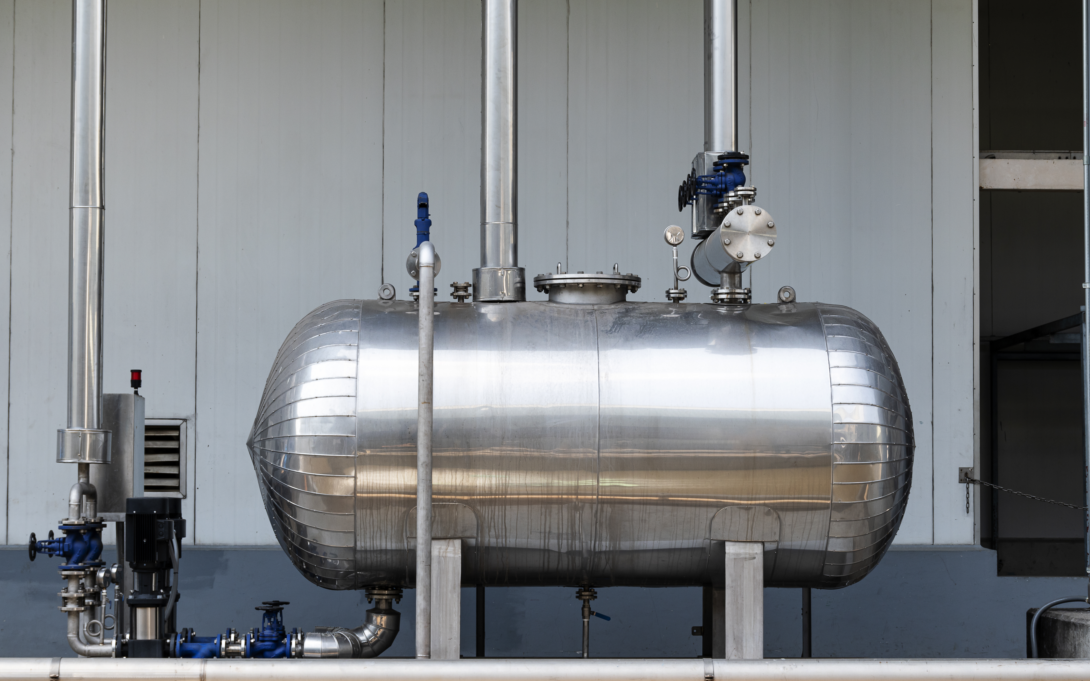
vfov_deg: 16.3
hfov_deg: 25.8
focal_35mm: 80
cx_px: 543
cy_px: 365
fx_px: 2376
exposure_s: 1/100
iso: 100
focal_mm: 52
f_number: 9
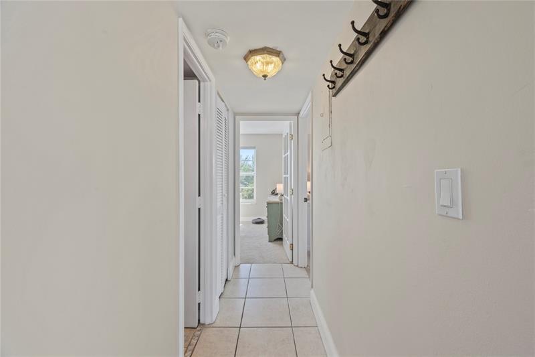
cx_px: 268
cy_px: 178
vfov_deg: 81.2
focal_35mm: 14
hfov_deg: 104.3
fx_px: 208
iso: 400
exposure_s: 1/125
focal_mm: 14
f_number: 9
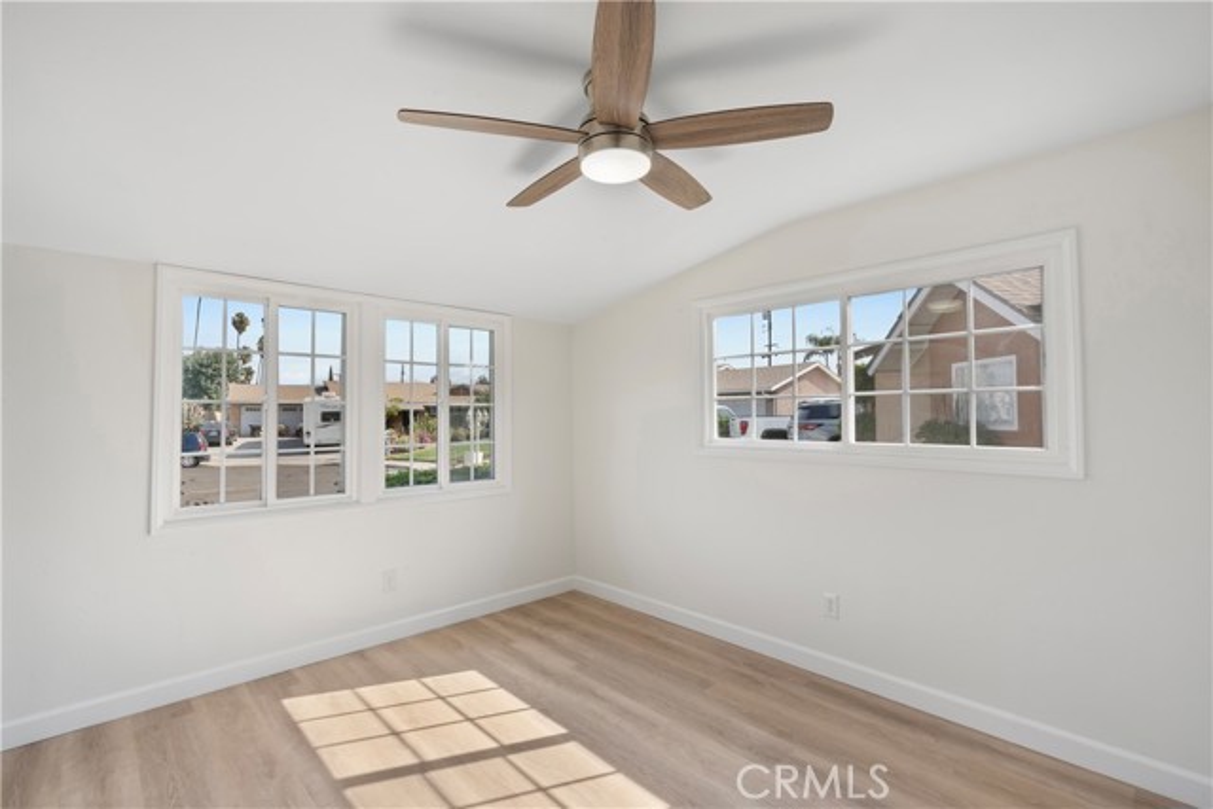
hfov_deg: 96.7
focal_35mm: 16
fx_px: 539
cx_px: 606
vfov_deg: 73.8
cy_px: 404
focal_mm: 16
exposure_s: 1/2.5
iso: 50
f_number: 22
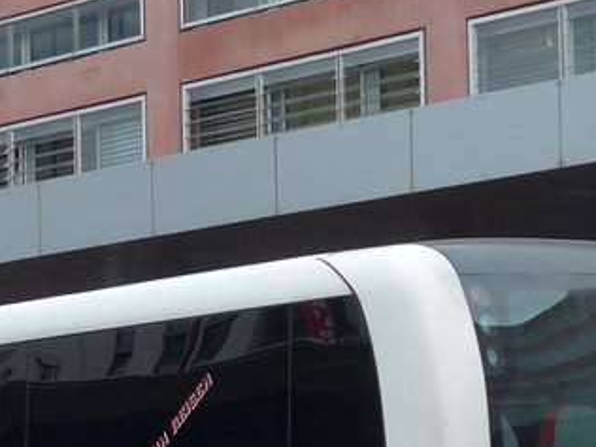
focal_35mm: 186
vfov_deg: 8.0
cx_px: 102
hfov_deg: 10.6
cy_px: 415
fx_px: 3202
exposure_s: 1/250
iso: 80
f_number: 3.2
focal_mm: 10.1
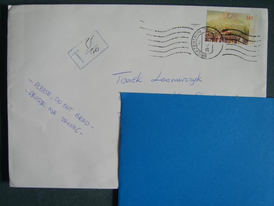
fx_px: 277
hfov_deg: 52.6
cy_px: 103
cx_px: 137
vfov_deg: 40.7
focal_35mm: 35
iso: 54
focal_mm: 7.4
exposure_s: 1/30
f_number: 2.8
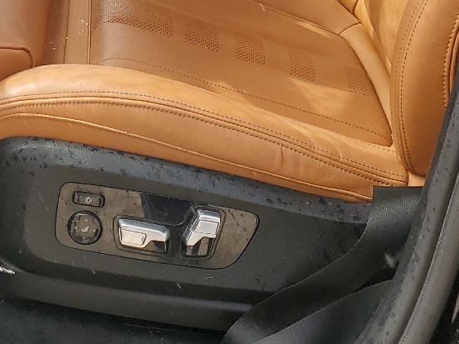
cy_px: -130
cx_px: 2
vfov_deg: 18.0
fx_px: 994
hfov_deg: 24.8
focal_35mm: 75
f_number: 1.5
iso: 50
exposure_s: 1/909
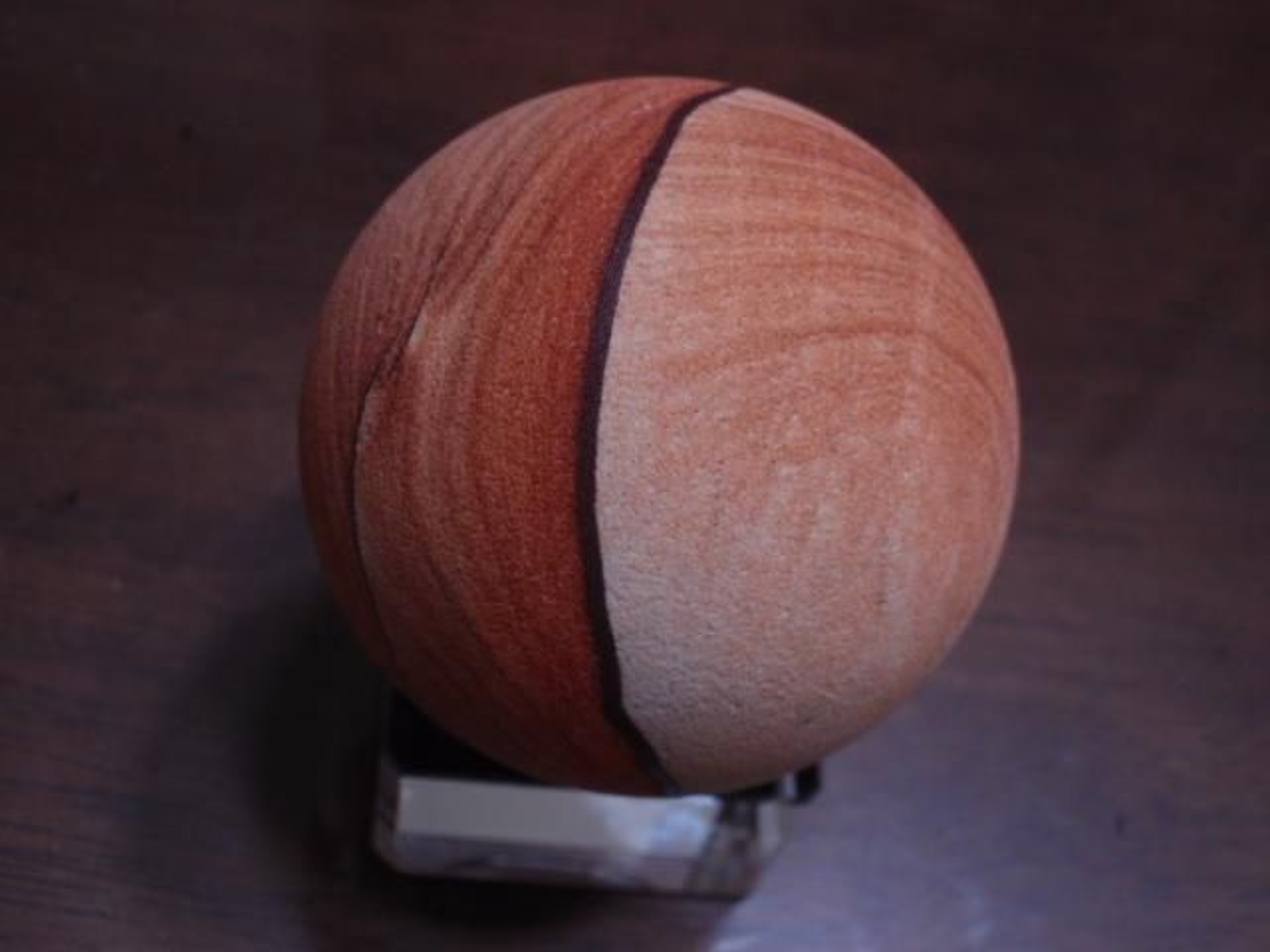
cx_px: 635
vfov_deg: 36.0
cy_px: 476
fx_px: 1468
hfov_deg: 46.8
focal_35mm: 40
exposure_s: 1/40
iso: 200
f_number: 3.9
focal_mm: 7.25
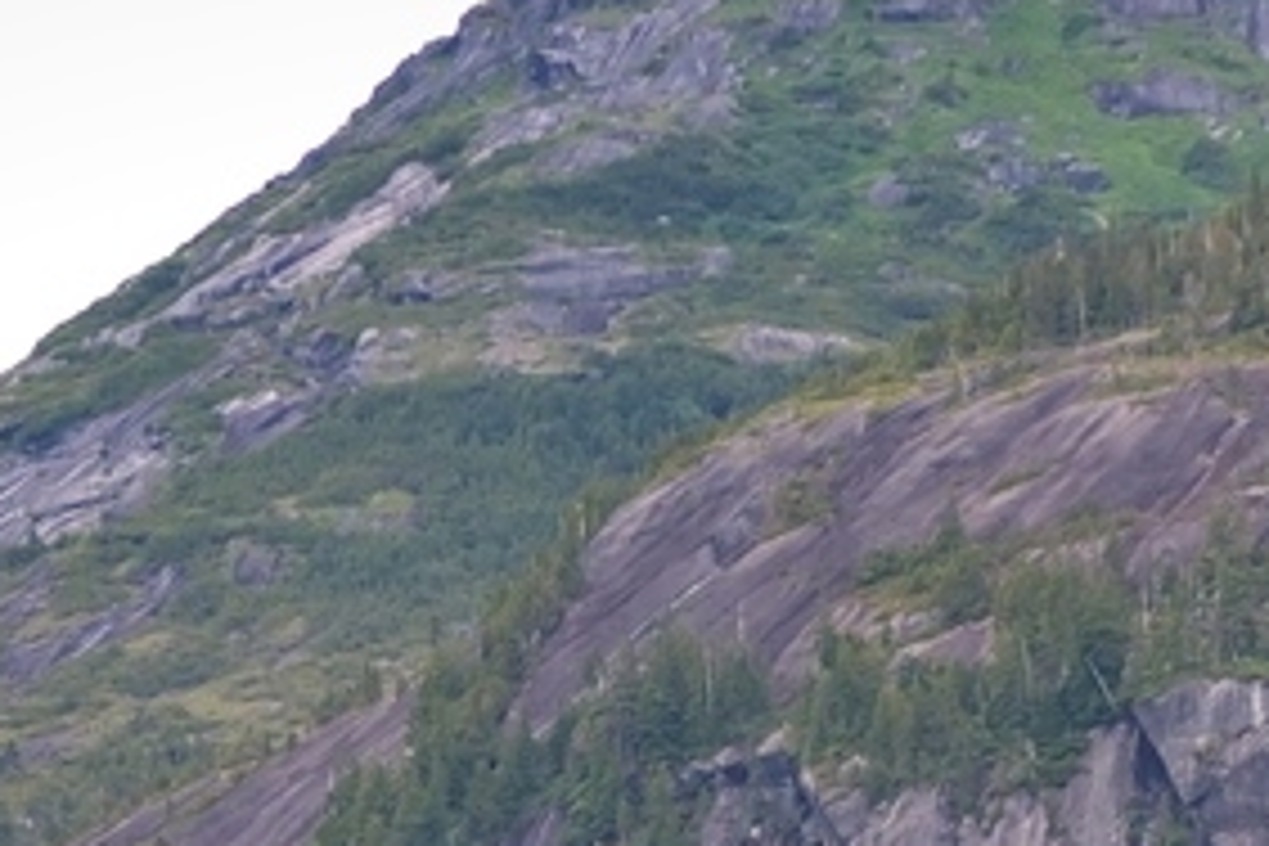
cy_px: 1467
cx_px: 904
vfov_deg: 2.7
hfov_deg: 4.1
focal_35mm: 508
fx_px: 17906
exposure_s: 1/250
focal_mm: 112
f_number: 4.8
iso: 200
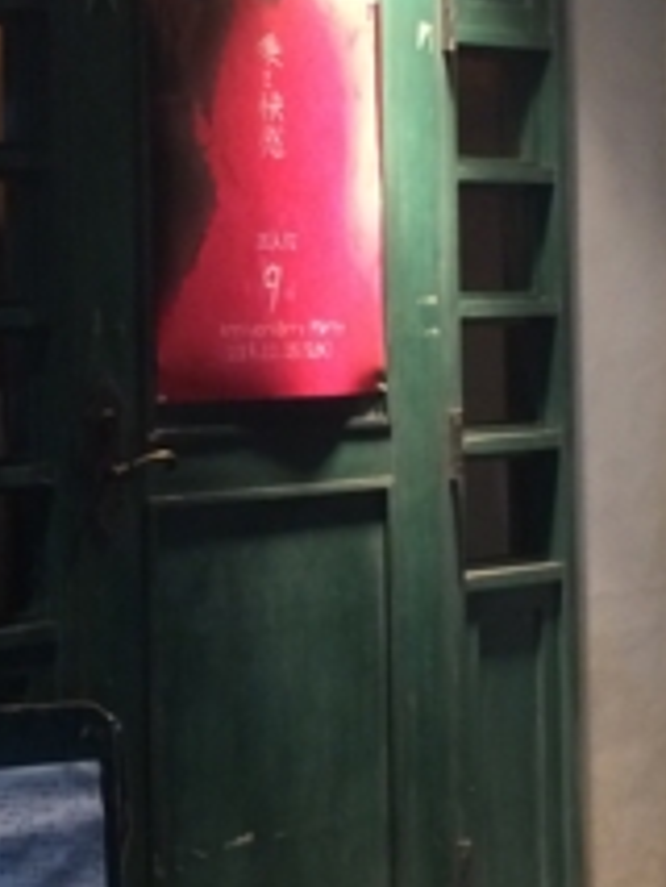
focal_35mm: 90
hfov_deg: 16.4
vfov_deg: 21.7
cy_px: 321
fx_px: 2306
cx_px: 241
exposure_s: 1/20
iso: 320
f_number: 2.2
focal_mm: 4.12
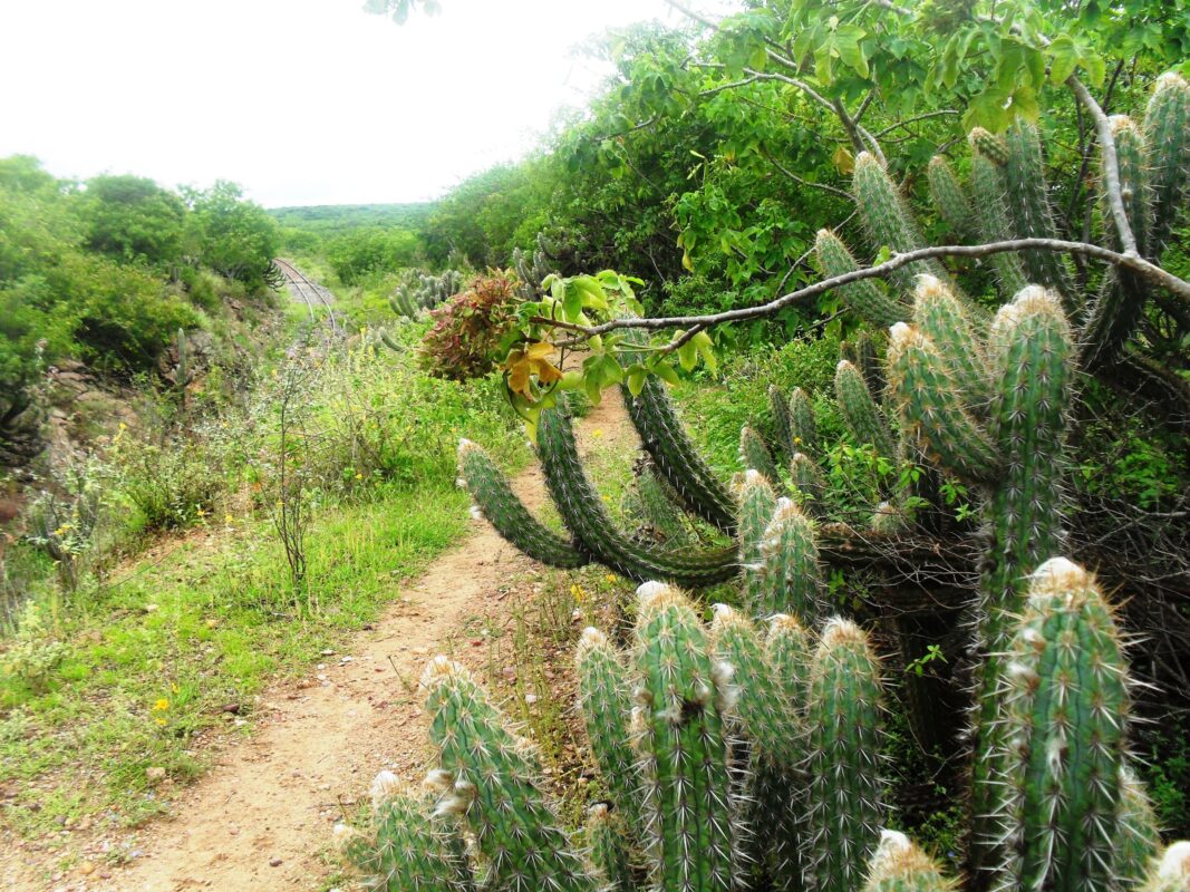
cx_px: 595
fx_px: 1203
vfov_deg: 40.7
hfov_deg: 52.6
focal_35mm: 35
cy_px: 446
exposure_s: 1/500
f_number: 3.2
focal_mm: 6.3
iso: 100
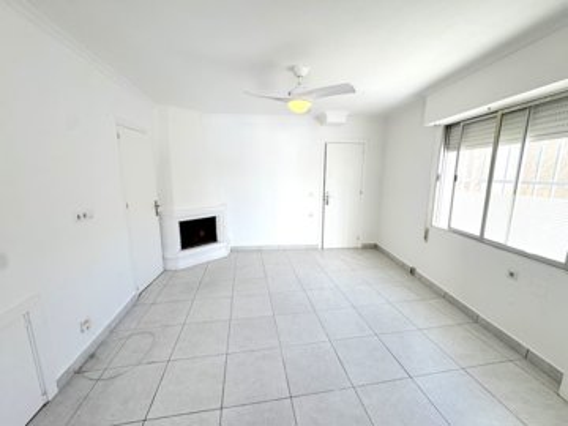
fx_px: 230
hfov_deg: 102.1
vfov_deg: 85.7
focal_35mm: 14
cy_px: 213
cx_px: 284
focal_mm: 2.22
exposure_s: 1/145
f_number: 2.2
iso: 40
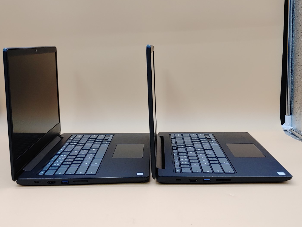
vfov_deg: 36.0
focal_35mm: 40
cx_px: 148
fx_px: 349
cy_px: 111
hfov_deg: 46.8
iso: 50
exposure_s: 1/65
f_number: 1.8
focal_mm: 4.36
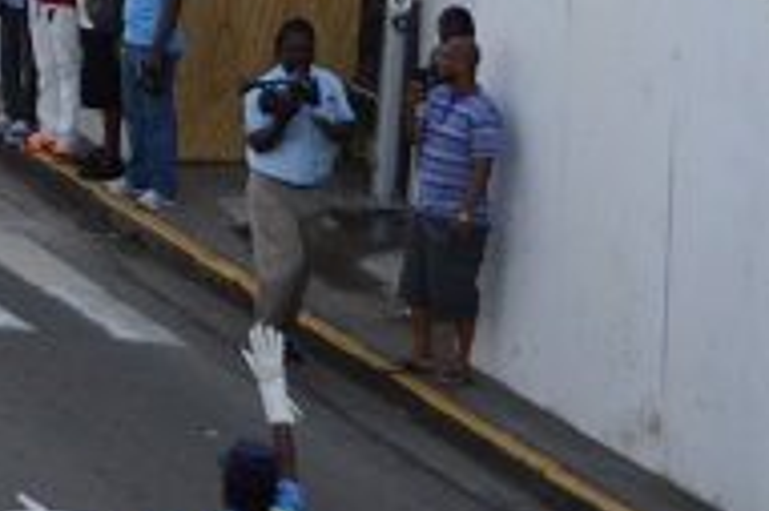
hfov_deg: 7.7
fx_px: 5506
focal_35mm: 258
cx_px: -684
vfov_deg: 5.2
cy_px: -439
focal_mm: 32
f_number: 5
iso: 800
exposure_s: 1/4000
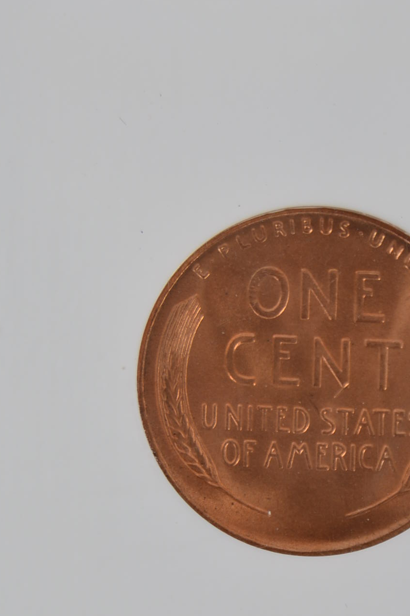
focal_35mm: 194
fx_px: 3322
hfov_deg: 7.1
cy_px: 498
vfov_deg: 10.6
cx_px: 306
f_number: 5.6
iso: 100
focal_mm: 55
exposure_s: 1/80
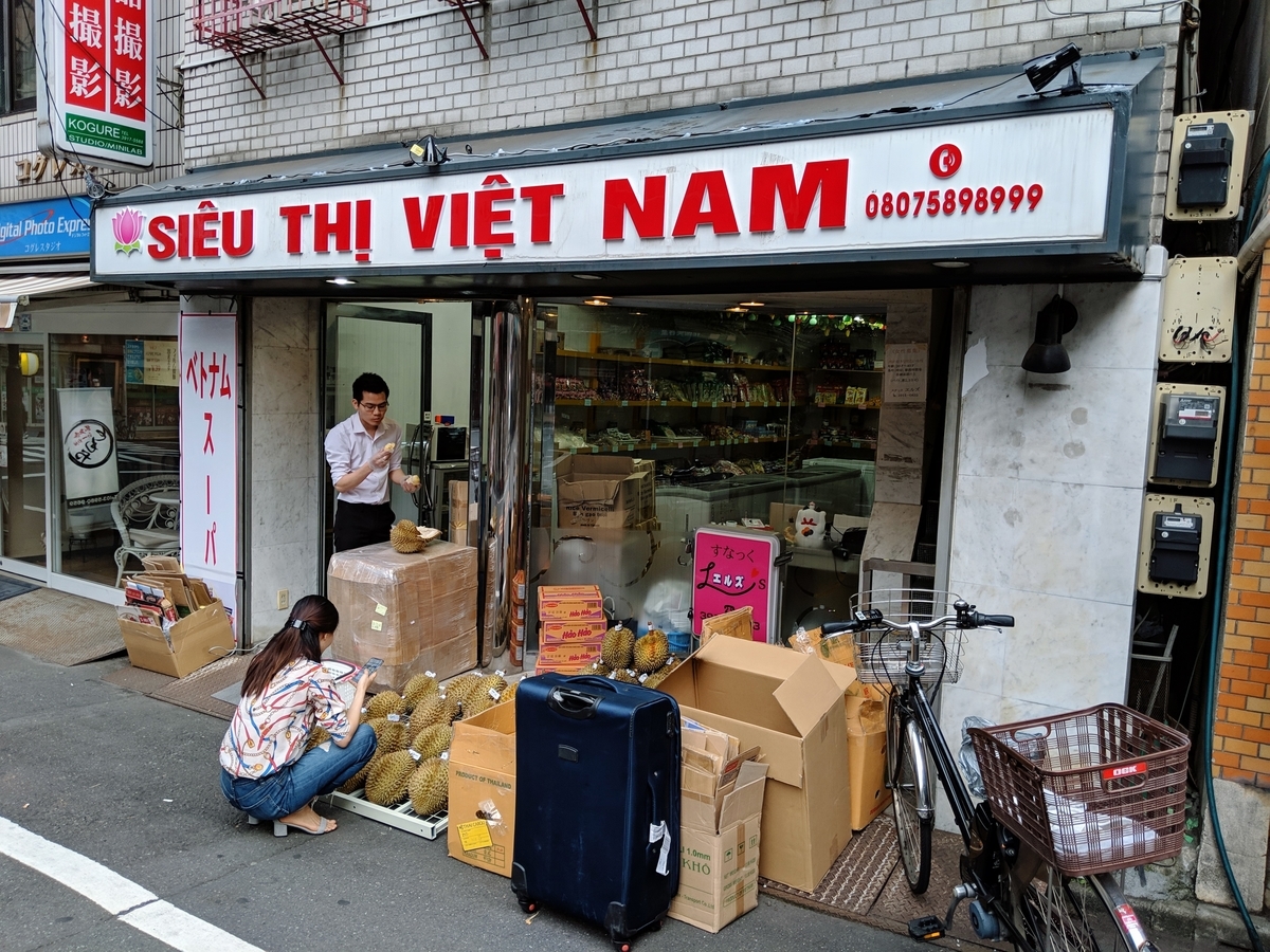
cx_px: 635
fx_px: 991
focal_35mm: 27
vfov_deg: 51.4
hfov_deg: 65.3
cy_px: 476
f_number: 1.8
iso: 50
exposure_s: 1/173
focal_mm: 4.44
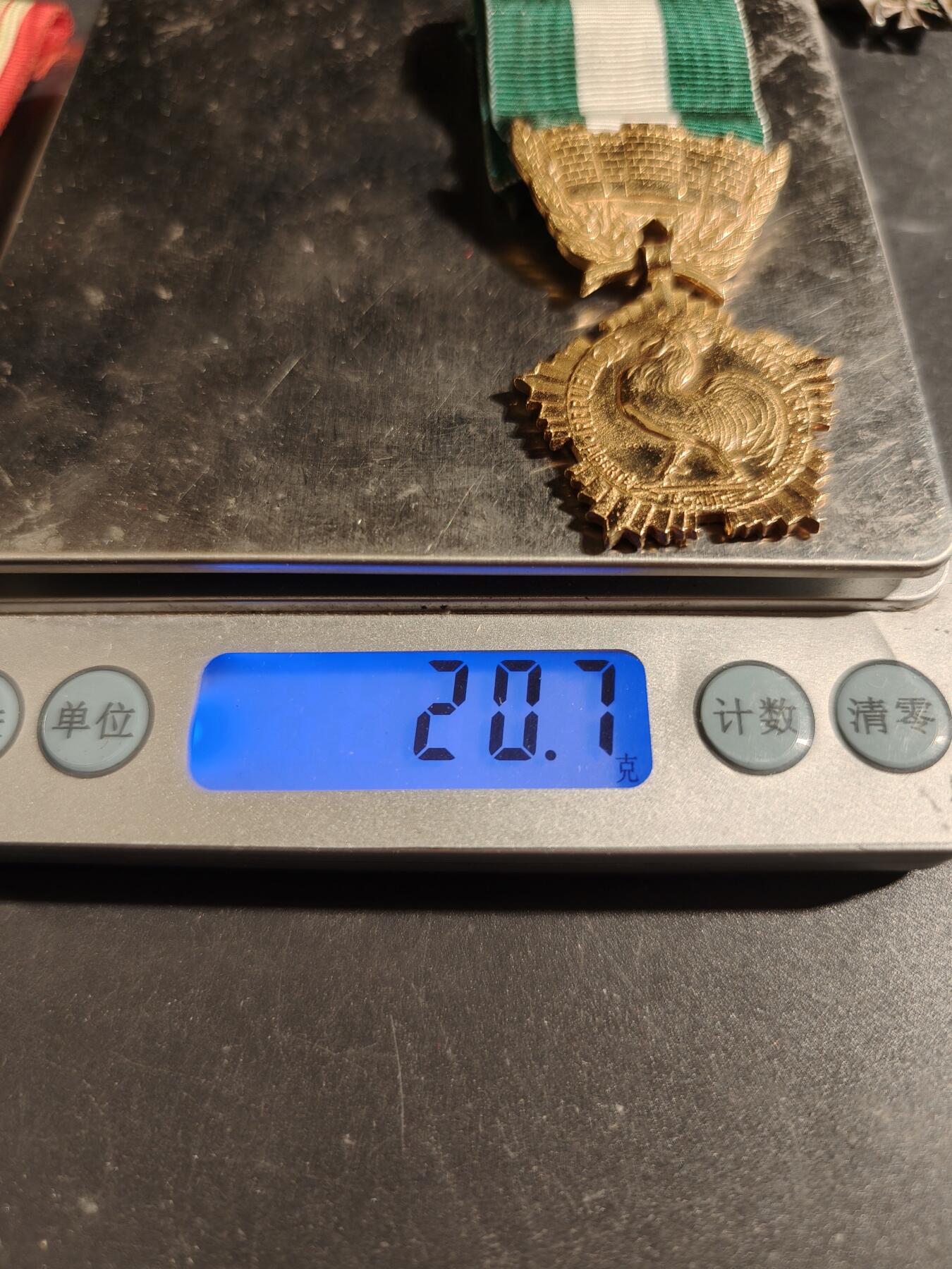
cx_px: 476
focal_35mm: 23
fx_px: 843
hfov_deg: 58.9
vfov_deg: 73.9
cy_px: 634
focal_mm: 6.06
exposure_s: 1/100
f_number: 1.6
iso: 125
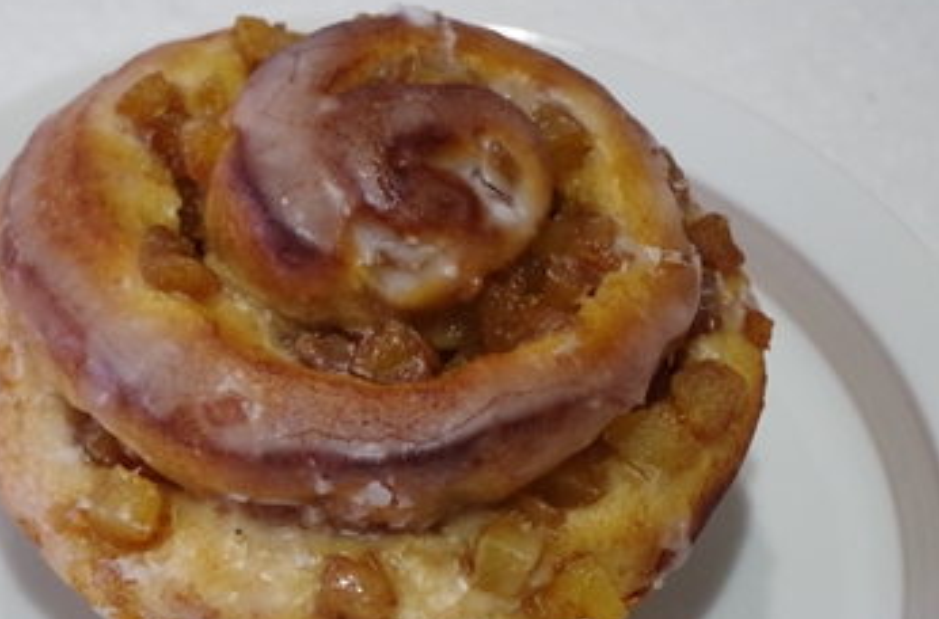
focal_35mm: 118
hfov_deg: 17.4
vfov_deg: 11.5
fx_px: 3059
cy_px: 405
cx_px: 354
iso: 3200
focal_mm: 55
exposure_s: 1/100
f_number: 7.1
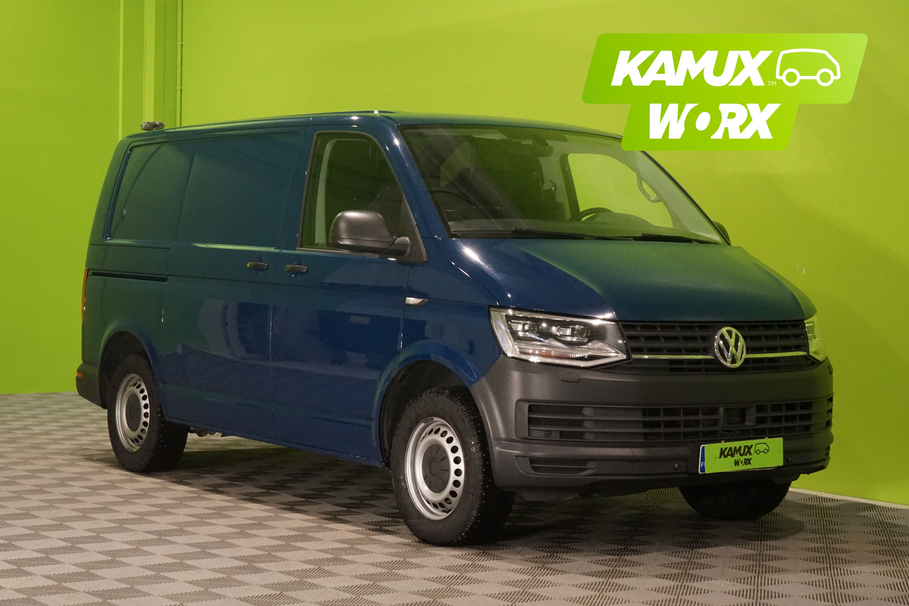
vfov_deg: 19.2
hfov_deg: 28.5
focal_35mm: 71
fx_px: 1793
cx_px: 448
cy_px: 307
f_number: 22
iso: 6400
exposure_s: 1/25
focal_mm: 70
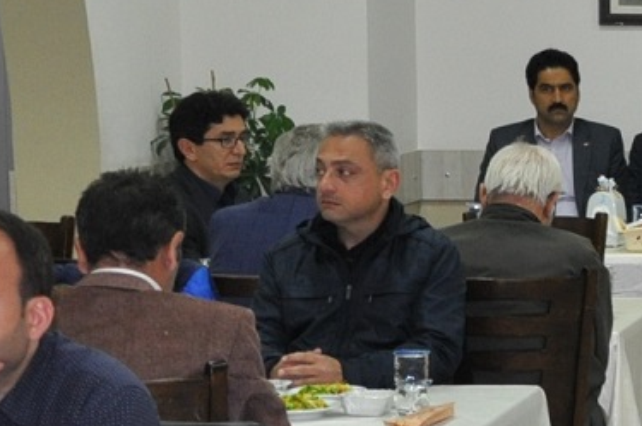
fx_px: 2672
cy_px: 226
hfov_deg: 12.5
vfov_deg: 9.1
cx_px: 1168
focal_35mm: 150
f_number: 4
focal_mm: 25
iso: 800
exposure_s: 1/60
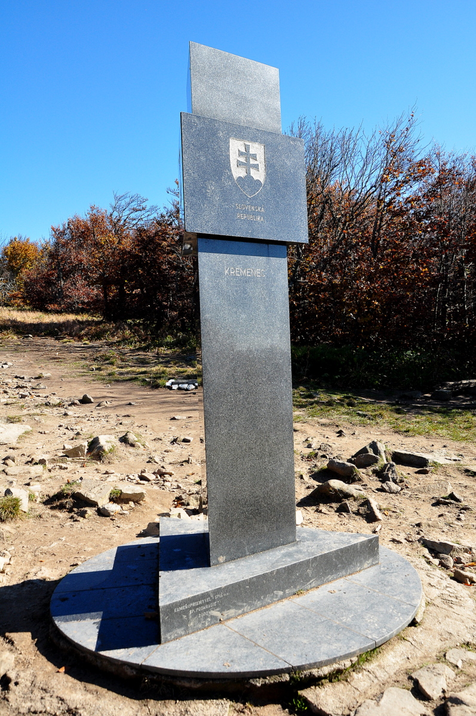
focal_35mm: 32
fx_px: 626
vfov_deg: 59.6
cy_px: 358
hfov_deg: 41.6
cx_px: 238
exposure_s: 1/320
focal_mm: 21
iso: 400
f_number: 9
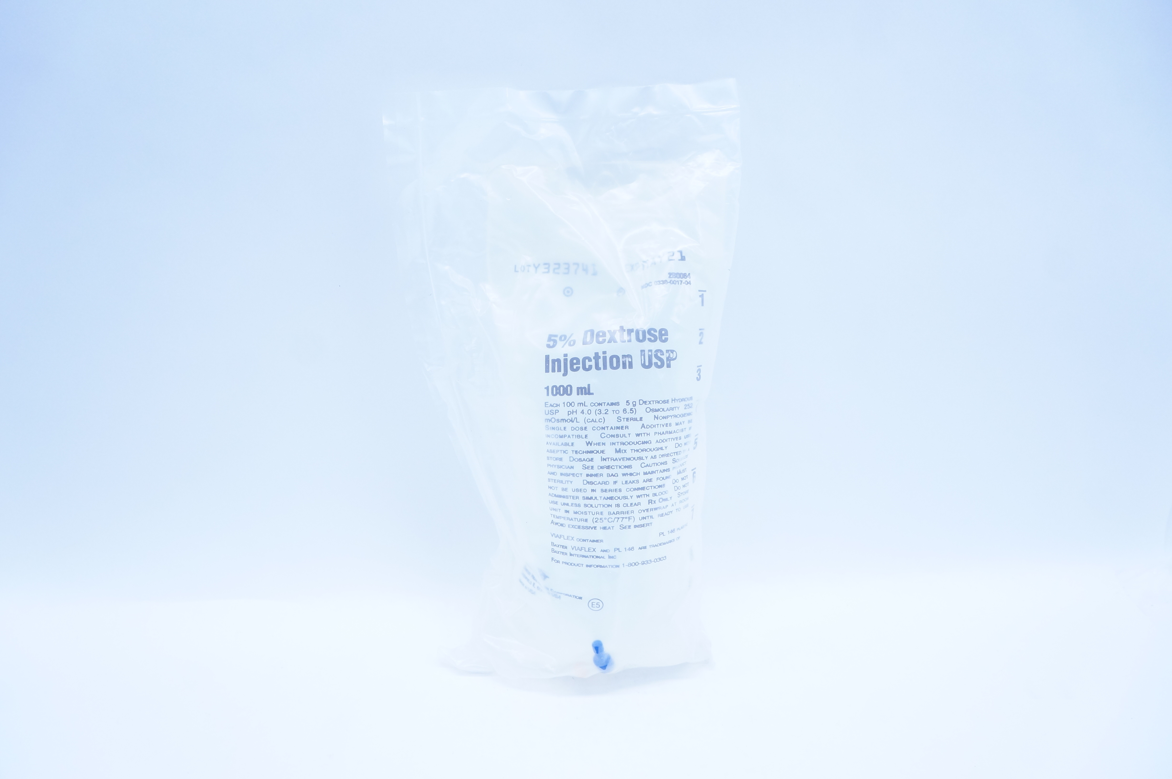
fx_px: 878
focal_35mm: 27
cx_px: 586
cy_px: 390
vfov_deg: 47.8
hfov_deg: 67.4
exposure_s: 1/125
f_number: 5.6
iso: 800
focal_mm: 18
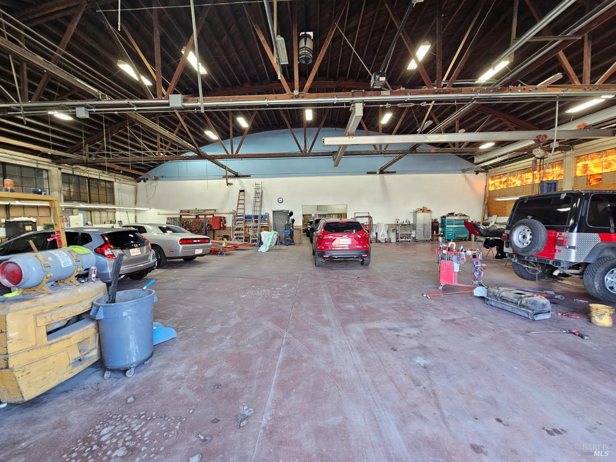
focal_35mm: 13
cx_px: 308
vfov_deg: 89.9
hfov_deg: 106.2
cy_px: 231
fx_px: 231
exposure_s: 1/60
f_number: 2.2
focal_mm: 2.2
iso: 160
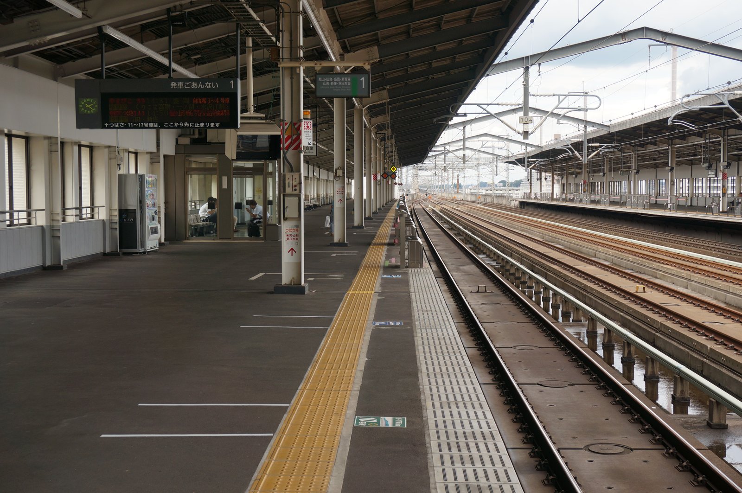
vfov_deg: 27.2
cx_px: 371
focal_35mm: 50
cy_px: 246
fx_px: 1019
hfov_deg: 40.0
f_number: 7.1
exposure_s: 1/100
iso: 100
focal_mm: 33
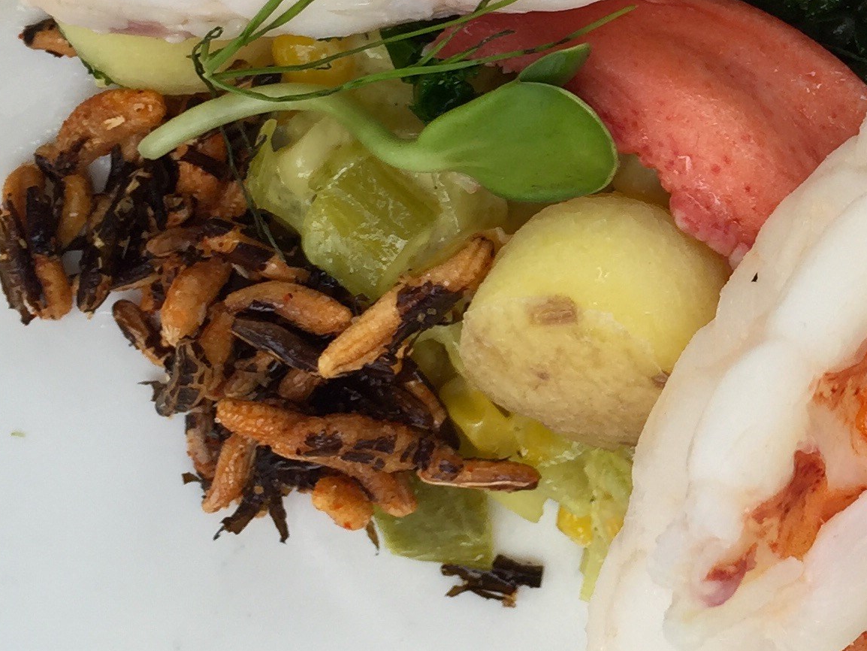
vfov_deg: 17.8
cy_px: 84
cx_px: 914
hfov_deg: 22.7
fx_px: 2054
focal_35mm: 82
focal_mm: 4.15
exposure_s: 1/204
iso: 32
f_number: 2.2
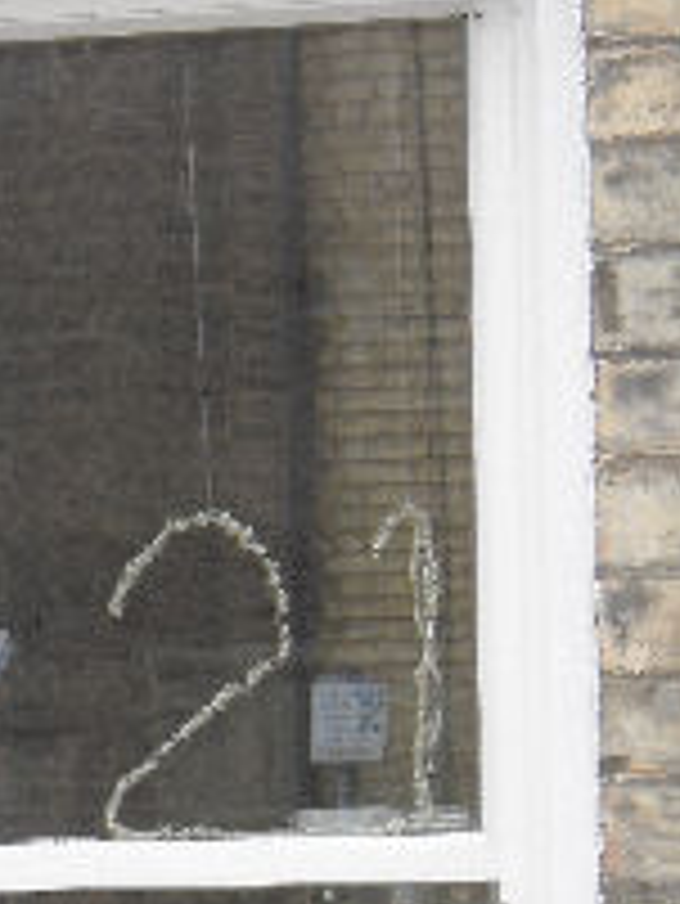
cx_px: -7
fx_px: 4239
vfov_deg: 12.1
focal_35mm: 162
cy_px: 882
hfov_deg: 9.1
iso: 640
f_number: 6.1
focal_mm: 14
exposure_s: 1/60
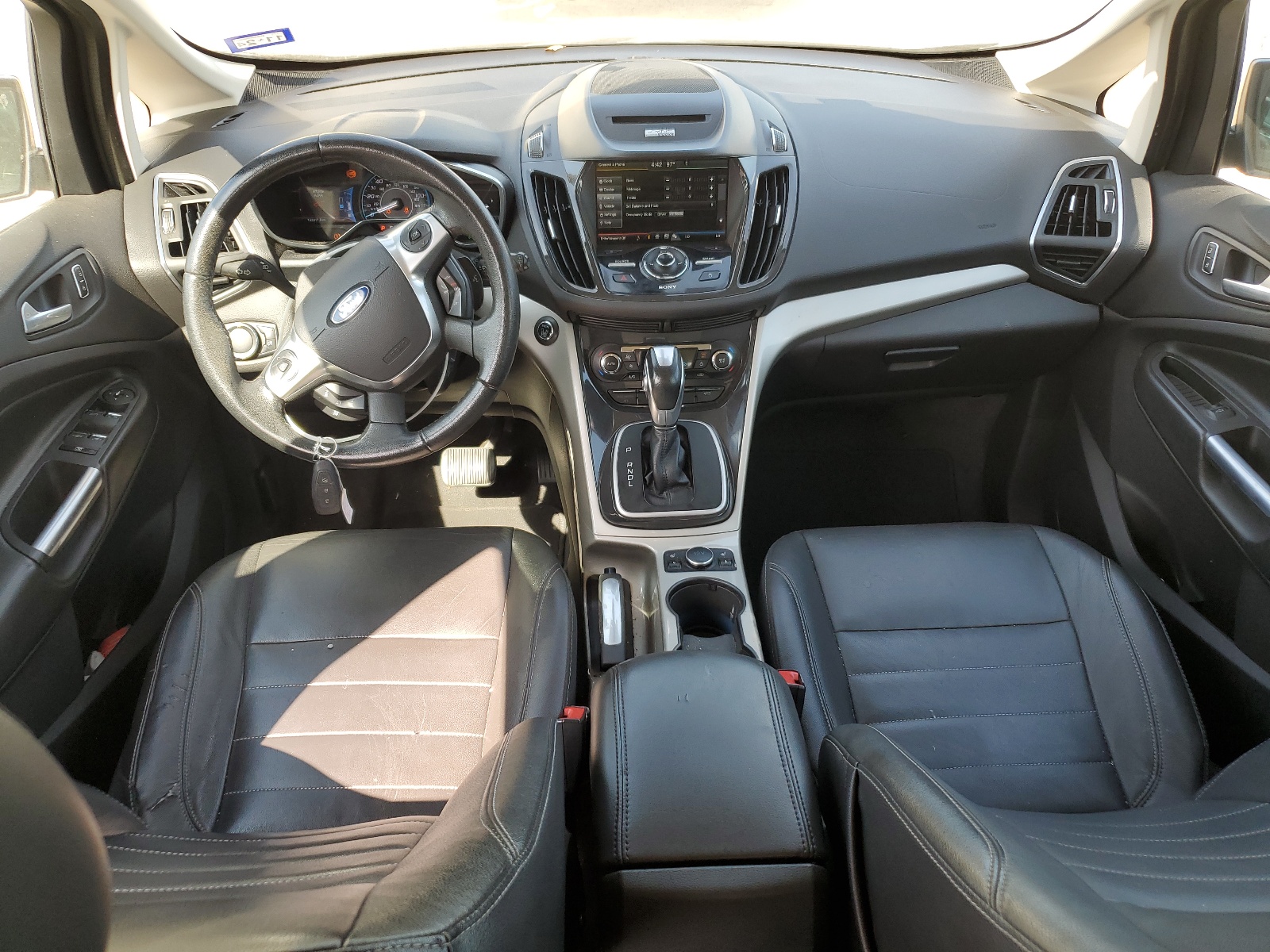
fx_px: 954
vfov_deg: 53.1
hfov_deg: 67.3
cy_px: 476
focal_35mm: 26
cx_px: 635
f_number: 1.5
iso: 50
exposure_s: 1/222
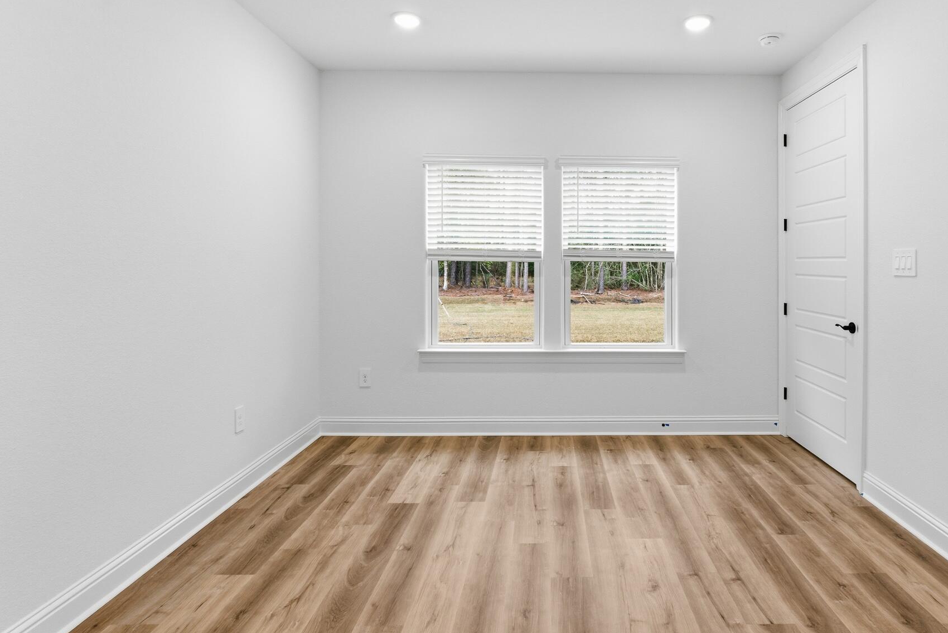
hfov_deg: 83.2
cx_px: 554
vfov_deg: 61.6
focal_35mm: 20
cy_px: 267
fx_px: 527
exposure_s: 1/160
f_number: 8
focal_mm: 17
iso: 500
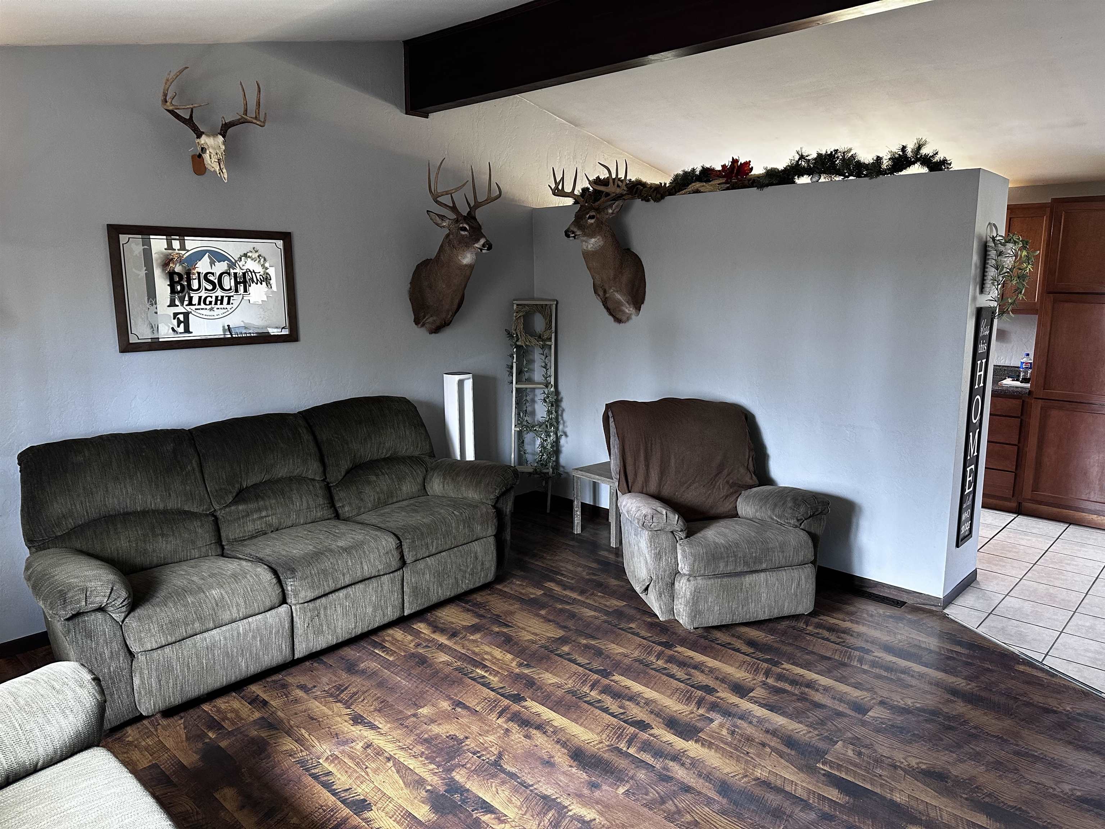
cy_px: 414
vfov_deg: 56.8
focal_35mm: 24
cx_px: 552
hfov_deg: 71.6
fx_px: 766
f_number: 1.78
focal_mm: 6.86
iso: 250
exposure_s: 1/60
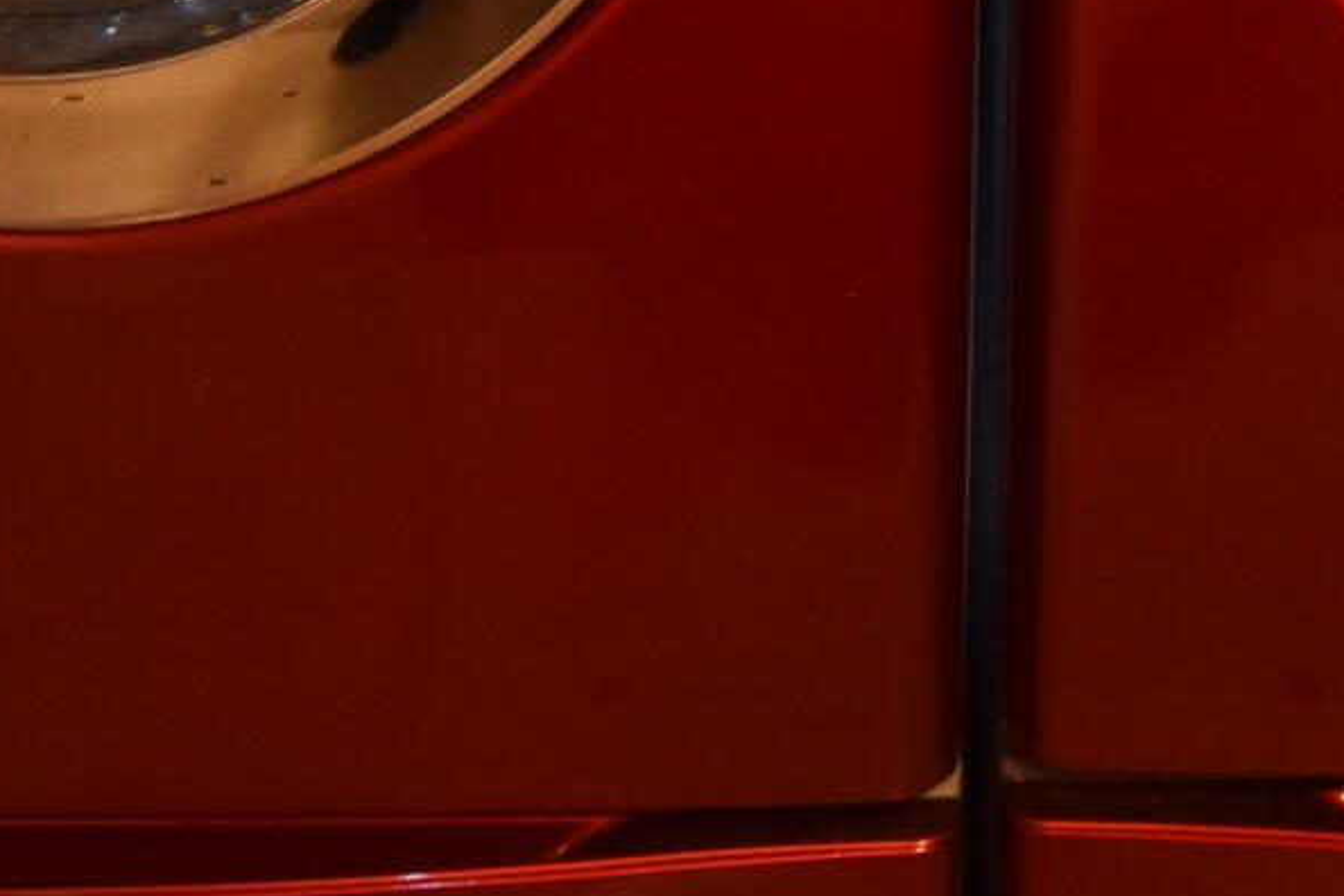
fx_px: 3957
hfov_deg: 19.0
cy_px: -572
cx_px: 1125
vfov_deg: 12.1
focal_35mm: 106
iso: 1100
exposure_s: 1/60
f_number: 5
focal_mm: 14
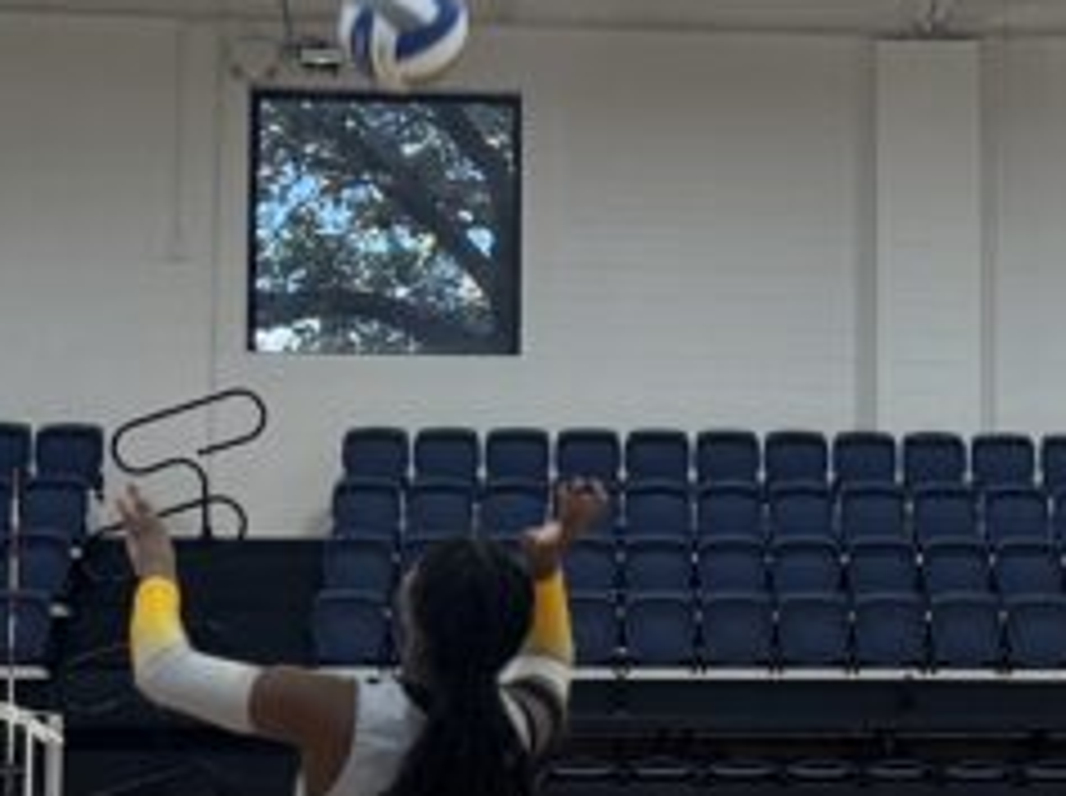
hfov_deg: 13.8
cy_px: 454
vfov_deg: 10.4
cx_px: 985
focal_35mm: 142
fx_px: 4366
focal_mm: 6.76
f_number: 1.78
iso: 160
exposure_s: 1/232
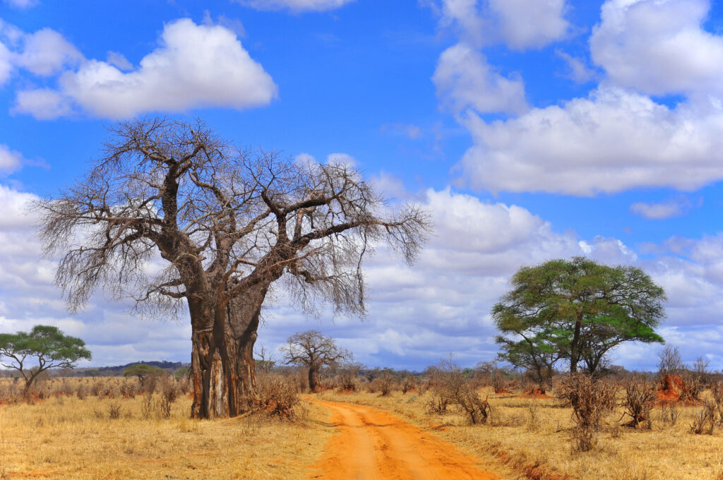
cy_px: 240
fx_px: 1444
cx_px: 362
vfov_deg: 18.9
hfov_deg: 28.1
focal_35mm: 72
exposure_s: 1/2000
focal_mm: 48
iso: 200
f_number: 4.8
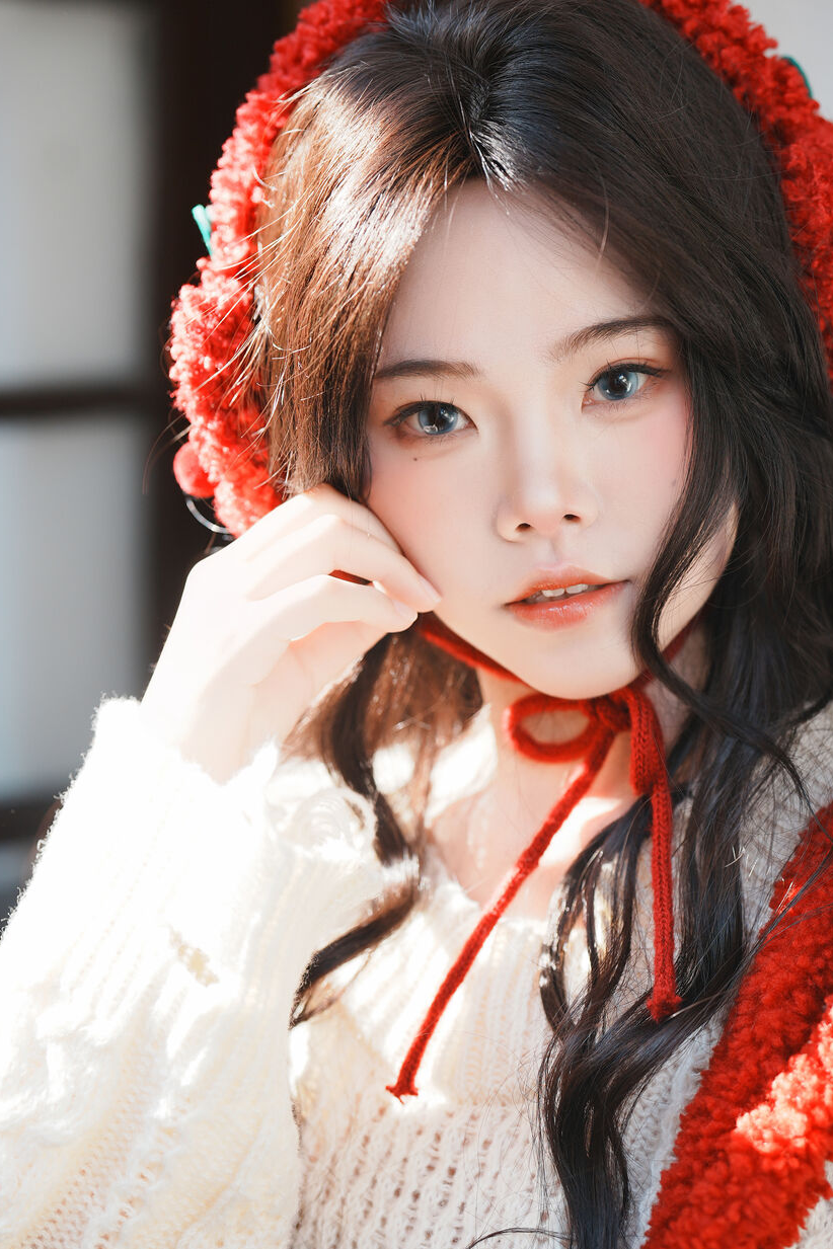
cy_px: 579
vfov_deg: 27.7
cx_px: 416
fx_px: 2534
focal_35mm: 73
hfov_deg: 18.7
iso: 160
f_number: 2.2
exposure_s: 1/500
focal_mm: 50
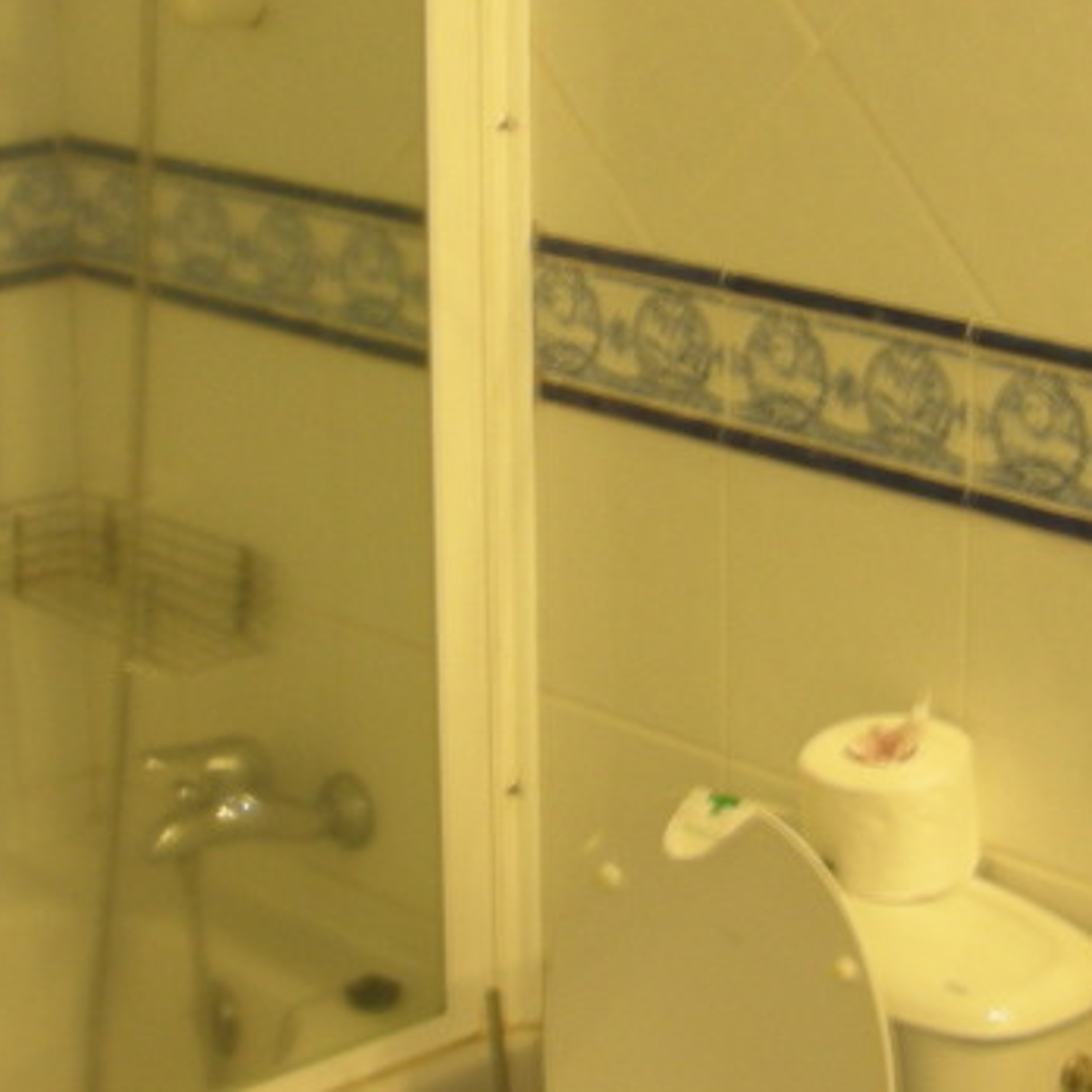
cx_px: 810
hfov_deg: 19.0
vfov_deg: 18.9
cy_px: 257
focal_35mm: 91
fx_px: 3248
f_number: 3
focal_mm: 5.8
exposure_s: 1/3.9
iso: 68
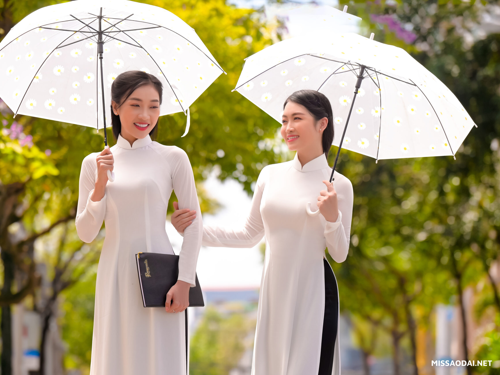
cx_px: 226
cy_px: 188
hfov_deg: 11.0
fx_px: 2586
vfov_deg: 8.3
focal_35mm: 179
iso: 320
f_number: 4
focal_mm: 165
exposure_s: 1/1250
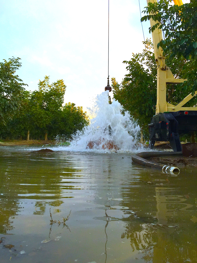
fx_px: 220
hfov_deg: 48.2
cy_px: 132
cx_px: 98
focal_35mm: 29
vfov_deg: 61.7
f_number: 2.2
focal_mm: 4.15
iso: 50
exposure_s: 1/120
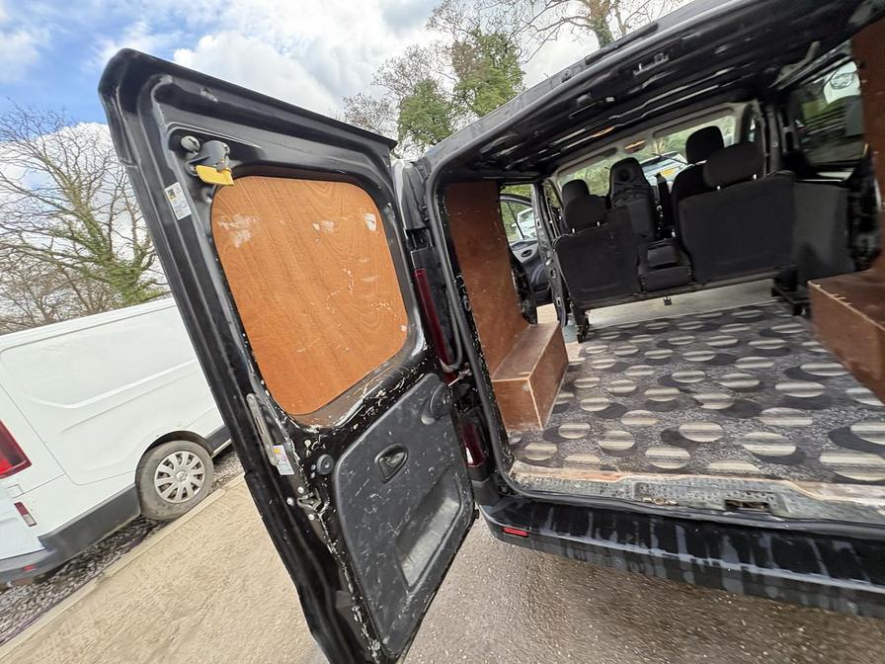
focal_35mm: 14
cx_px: 442
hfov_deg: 102.1
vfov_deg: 85.7
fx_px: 358
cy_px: 332
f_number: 2.2
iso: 100
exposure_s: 1/136
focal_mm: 2.22
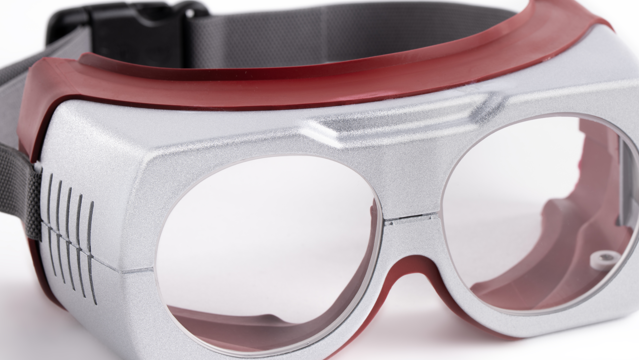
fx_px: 5015
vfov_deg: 4.1
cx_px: 316
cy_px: 186
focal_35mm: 296
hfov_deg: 7.3
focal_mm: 200
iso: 50
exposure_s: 1/125
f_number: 14
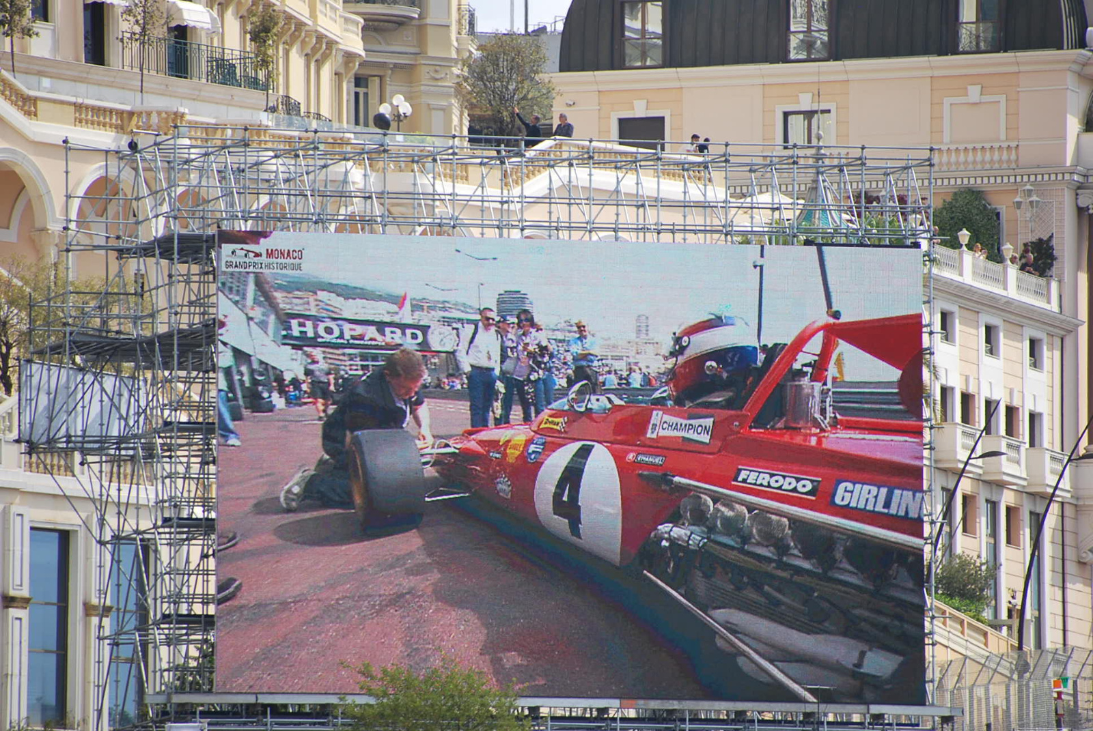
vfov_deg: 3.1
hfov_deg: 4.6
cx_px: 546
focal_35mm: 450
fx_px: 13679
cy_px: 366
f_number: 6.3
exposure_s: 1/640
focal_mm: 300
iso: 200
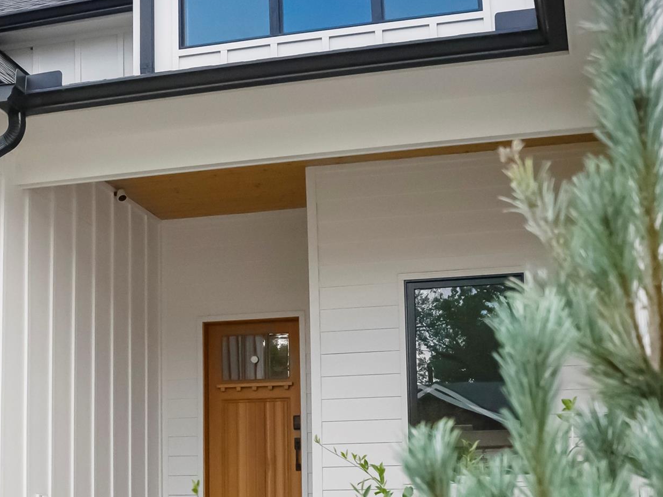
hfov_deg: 30.5
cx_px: 142
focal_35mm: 62
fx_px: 1187
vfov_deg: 23.5
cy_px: 349
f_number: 8
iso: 12800
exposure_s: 1/8000
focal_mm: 39
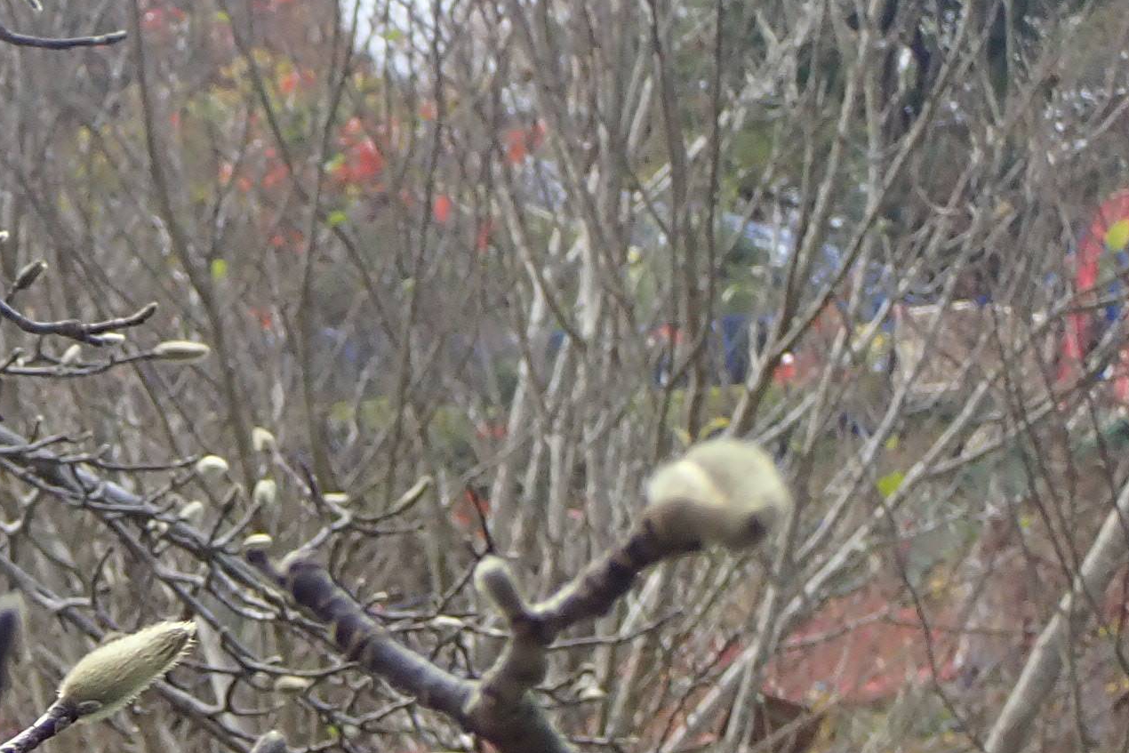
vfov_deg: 10.2
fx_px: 4108
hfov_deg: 14.6
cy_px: 1070
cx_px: -564
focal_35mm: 131
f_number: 4
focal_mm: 7.3
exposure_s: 1/250
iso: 100
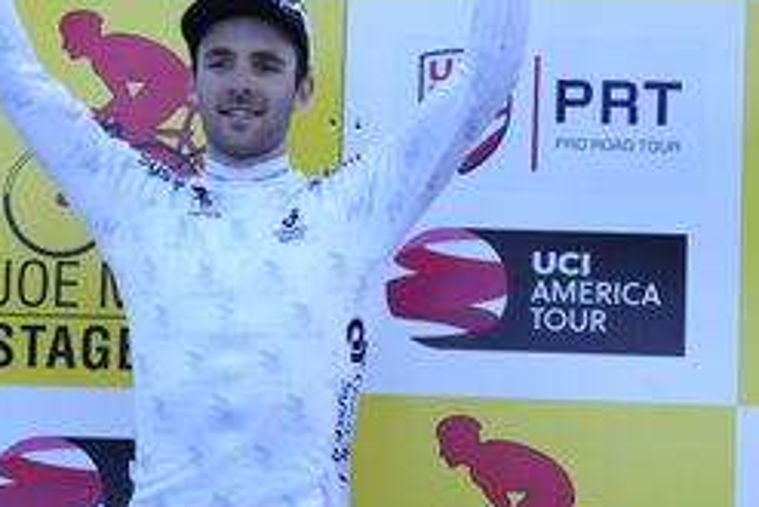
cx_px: 286
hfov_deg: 9.7
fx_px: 4451
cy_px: 117
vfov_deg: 6.5
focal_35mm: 211
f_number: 2.8
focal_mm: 116
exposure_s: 1/125
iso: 640
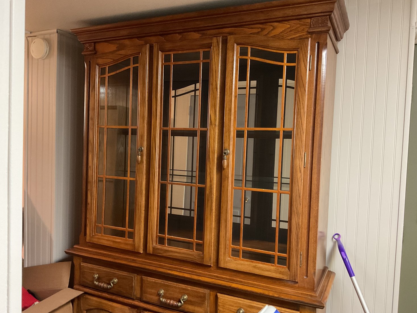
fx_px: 361
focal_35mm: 30
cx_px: 210
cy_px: 161
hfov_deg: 60.0
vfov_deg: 46.8
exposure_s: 1/30
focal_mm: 3
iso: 250
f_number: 1.8
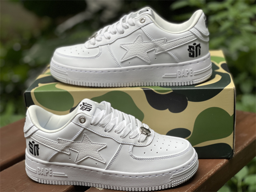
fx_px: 473
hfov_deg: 30.3
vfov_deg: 22.9
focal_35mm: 64
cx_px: 128
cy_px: 96
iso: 64
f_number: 2.2
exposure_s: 1/121
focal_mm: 7.5
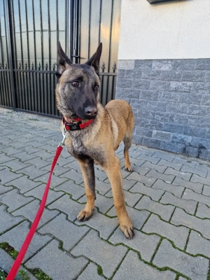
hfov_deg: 58.9
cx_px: 105
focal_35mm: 23
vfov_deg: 73.9
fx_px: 186
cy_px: 140
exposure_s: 1/182
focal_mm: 6.4
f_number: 1.8
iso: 50
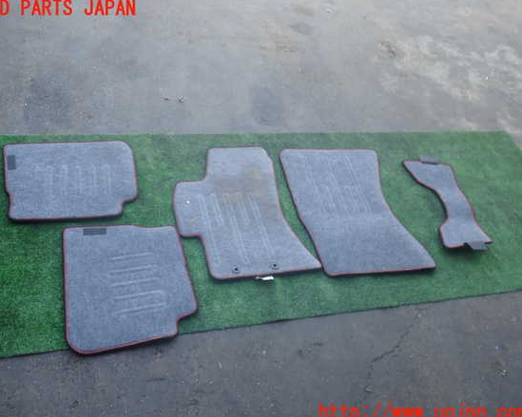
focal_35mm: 32
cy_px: 211
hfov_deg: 55.6
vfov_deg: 45.8
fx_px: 494
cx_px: 248
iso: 100
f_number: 2.3
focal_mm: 5.4
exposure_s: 1/125
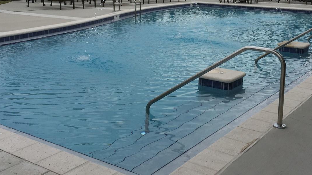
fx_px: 389
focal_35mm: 47
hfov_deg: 43.5
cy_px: 39
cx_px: 187
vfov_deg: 25.1
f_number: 2.2
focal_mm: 4.15
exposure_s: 1/3597
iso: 32
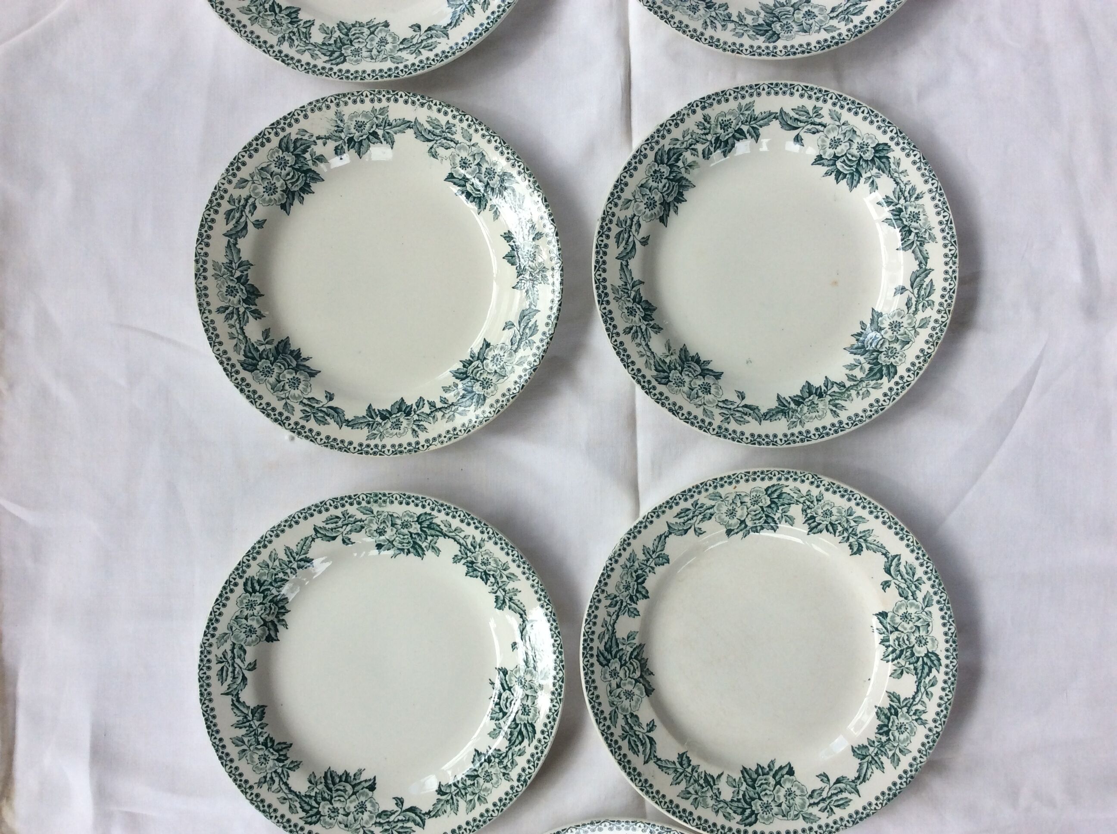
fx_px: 1031
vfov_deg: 44.1
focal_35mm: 32
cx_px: 558
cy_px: 417
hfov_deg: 56.9
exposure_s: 1/245
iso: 32
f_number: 2.4
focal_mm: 3.3
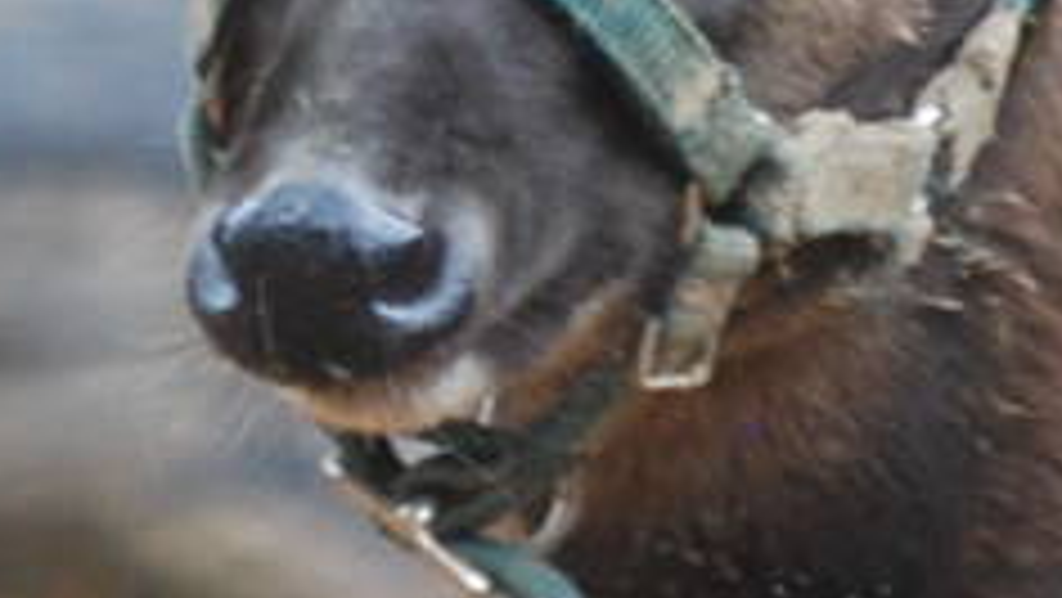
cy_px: 61
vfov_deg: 0.5
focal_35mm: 2348
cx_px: 243
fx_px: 66150
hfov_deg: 0.9
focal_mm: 220
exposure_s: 1/250
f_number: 5.3
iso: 400
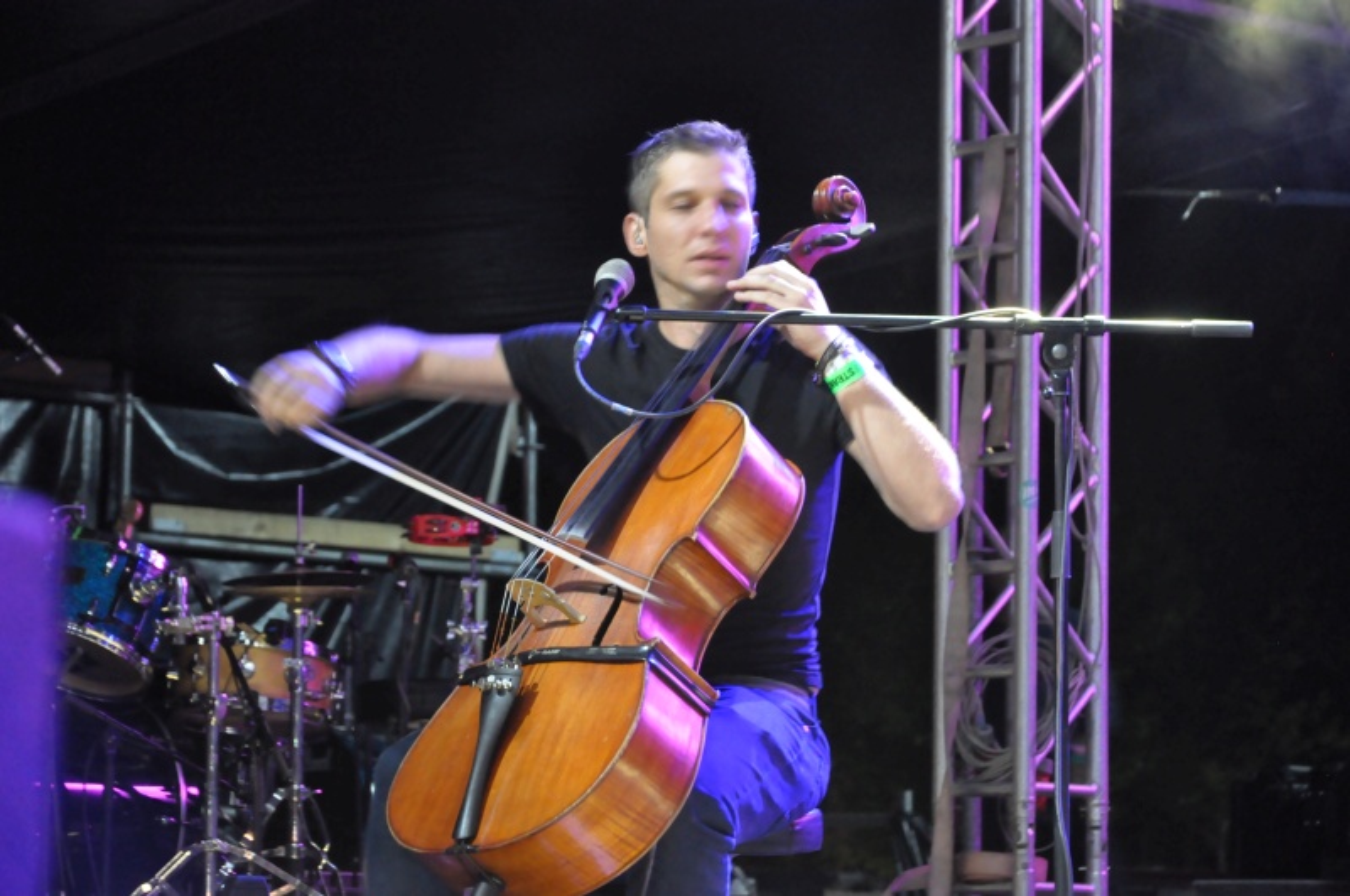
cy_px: 448
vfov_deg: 10.1
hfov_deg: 15.2
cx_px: 675
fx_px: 5055
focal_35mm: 135
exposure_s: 1/10
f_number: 5.6
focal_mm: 90
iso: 3200
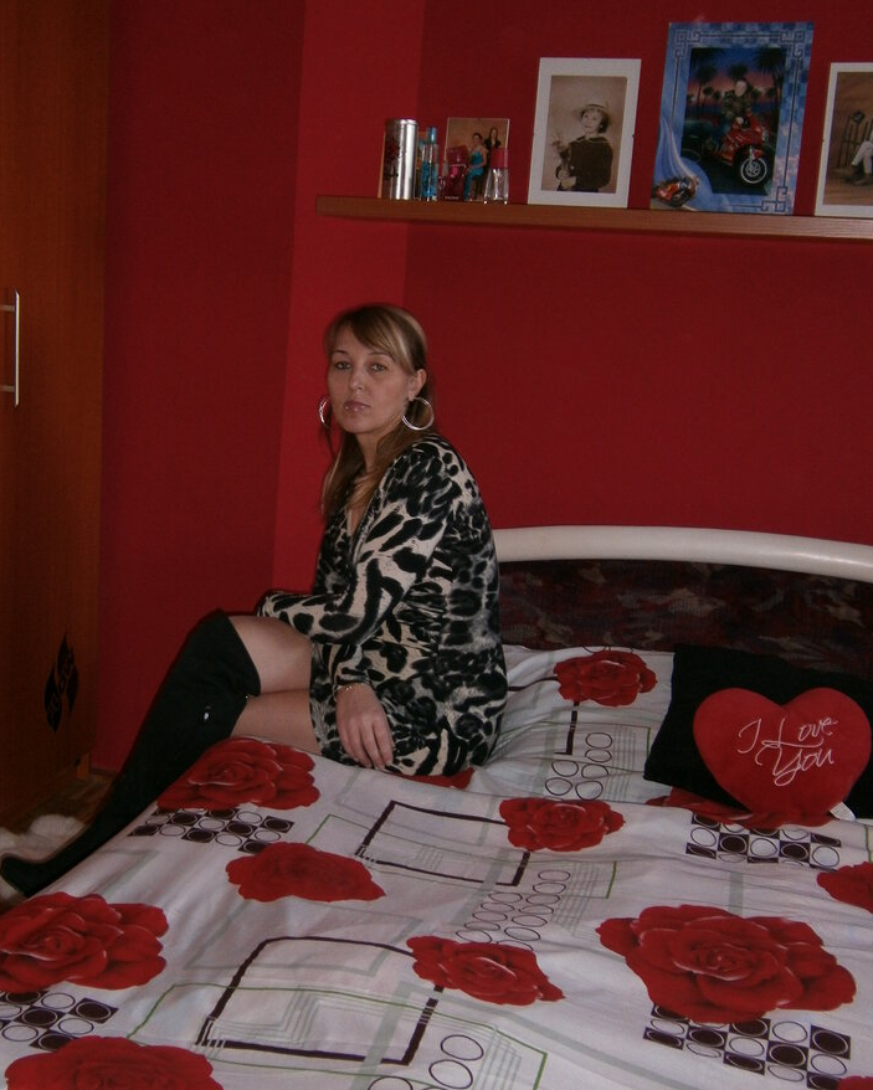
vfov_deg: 38.7
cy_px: 583
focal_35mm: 48
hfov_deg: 31.3
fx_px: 1549
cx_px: 327
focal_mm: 6.4
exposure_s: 1/40
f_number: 3.1
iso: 125
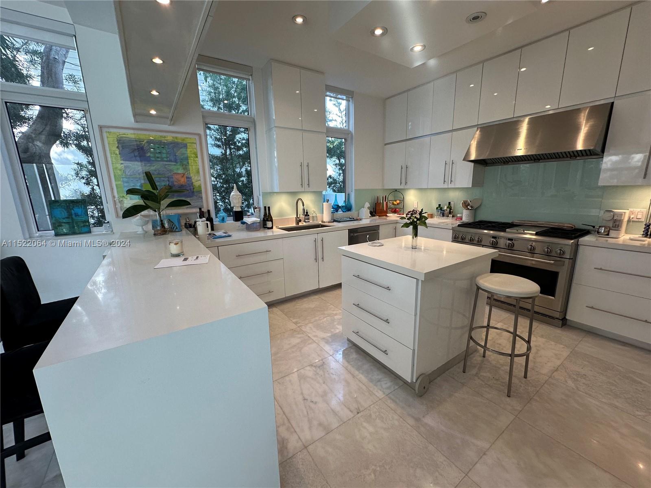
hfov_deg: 102.1
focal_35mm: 14
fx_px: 263
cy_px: 244
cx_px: 326
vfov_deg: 85.7
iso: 125
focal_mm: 2.22
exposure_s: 1/120
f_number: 2.2
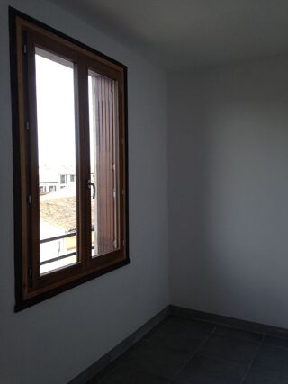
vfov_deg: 55.4
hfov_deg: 42.9
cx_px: 144
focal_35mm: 33
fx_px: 366
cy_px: 192
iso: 64
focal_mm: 4.12
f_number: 2.4
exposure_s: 1/120
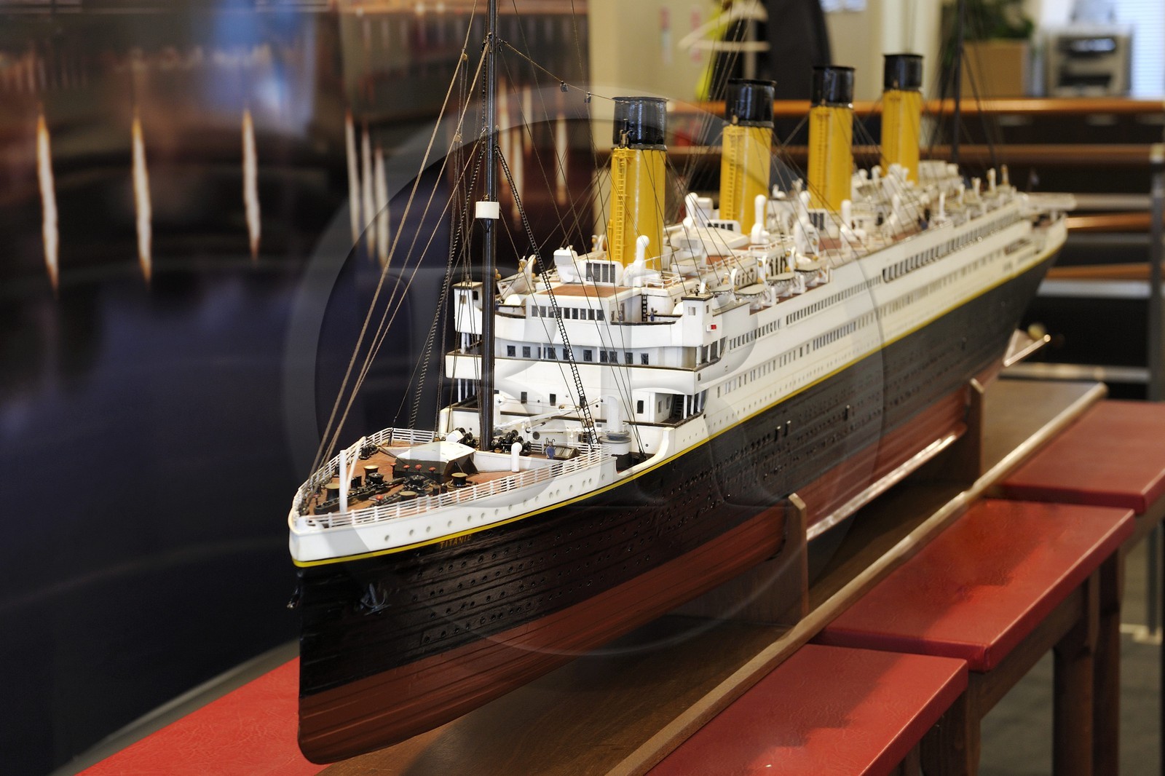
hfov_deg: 32.4
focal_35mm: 62
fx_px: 2006
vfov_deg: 21.9
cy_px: 388
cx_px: 582
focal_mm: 62
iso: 800
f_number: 5
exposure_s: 1/40
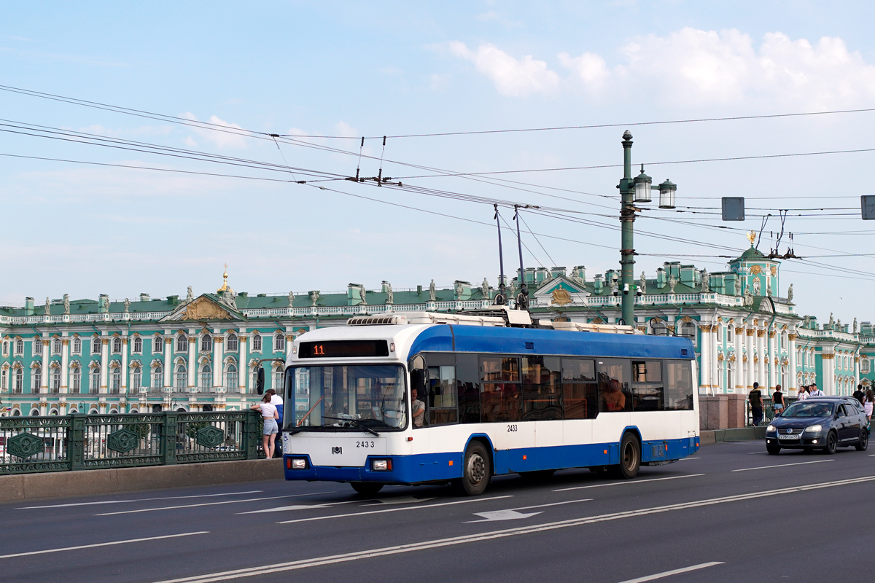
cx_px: 438
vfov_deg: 27.3
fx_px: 1203
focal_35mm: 50
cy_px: 292
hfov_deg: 40.0
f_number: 4
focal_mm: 33
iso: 100
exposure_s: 1/640
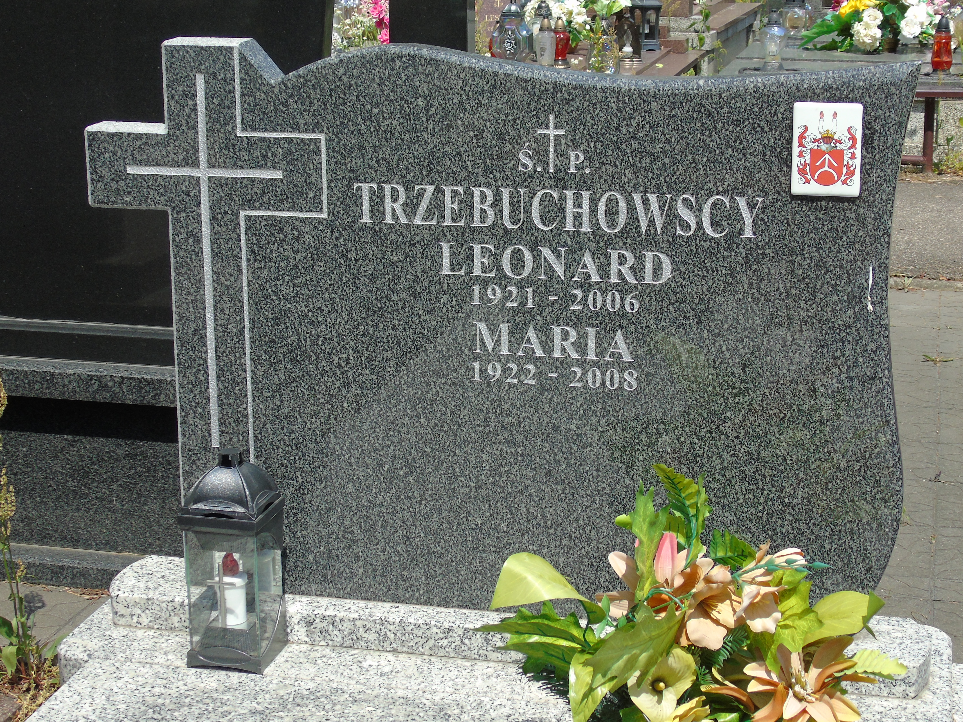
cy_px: 368
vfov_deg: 22.6
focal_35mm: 65
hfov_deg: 29.8
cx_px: 529
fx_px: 1808
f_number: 4.3
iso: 80
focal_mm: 9.6
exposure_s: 1/500
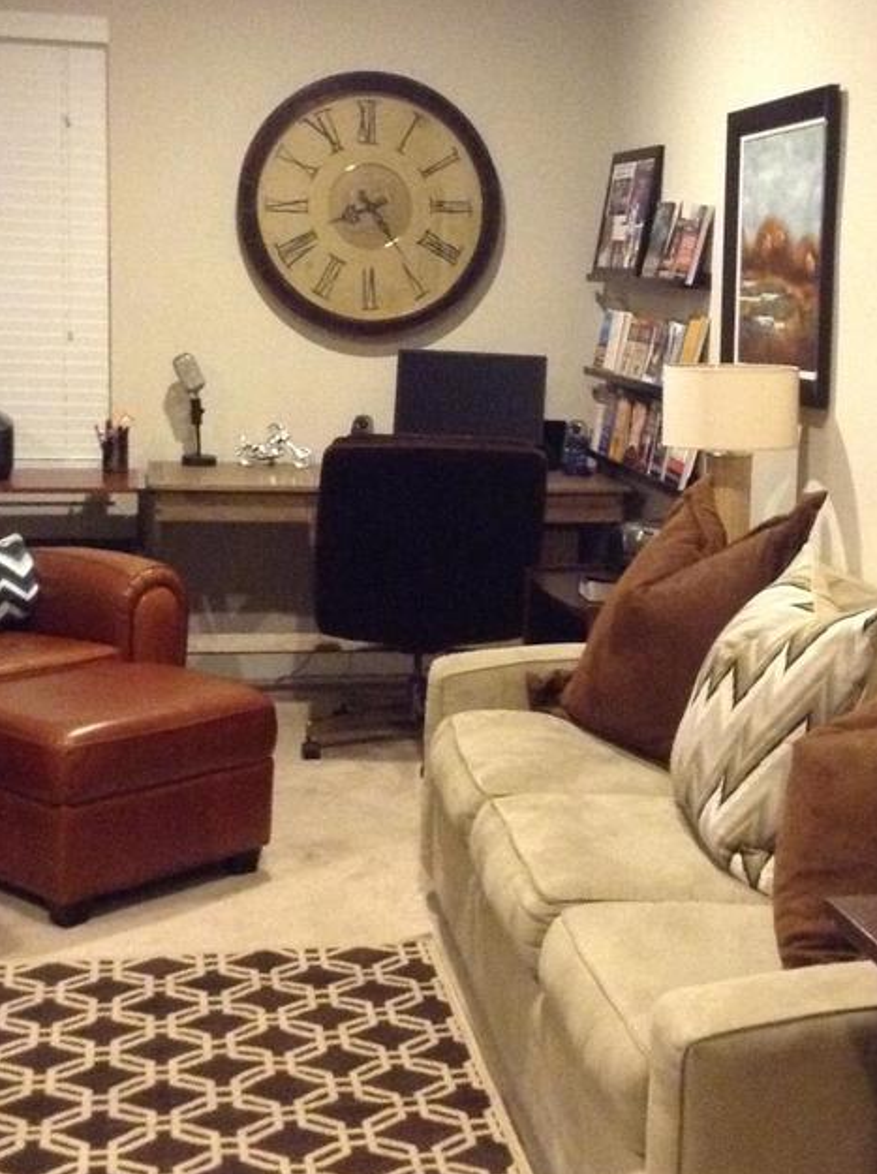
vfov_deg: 33.8
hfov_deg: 25.5
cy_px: 496
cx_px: 569
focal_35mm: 57
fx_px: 1930
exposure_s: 1/15
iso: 500
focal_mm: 3.3
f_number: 2.4
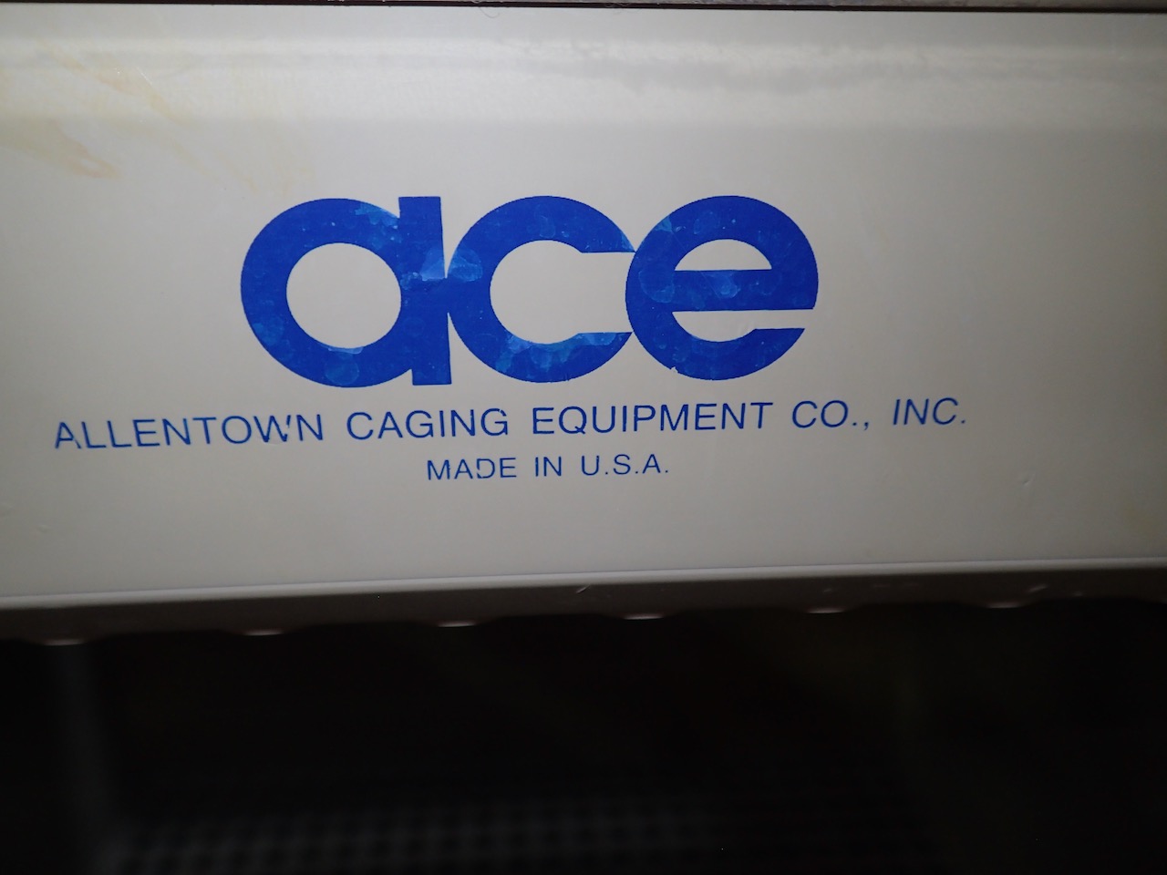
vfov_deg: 46.8
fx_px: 1011
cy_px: 438
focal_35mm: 30
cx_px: 584
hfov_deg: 60.0
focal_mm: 5.5
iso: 160
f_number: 2.3
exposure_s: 1/60
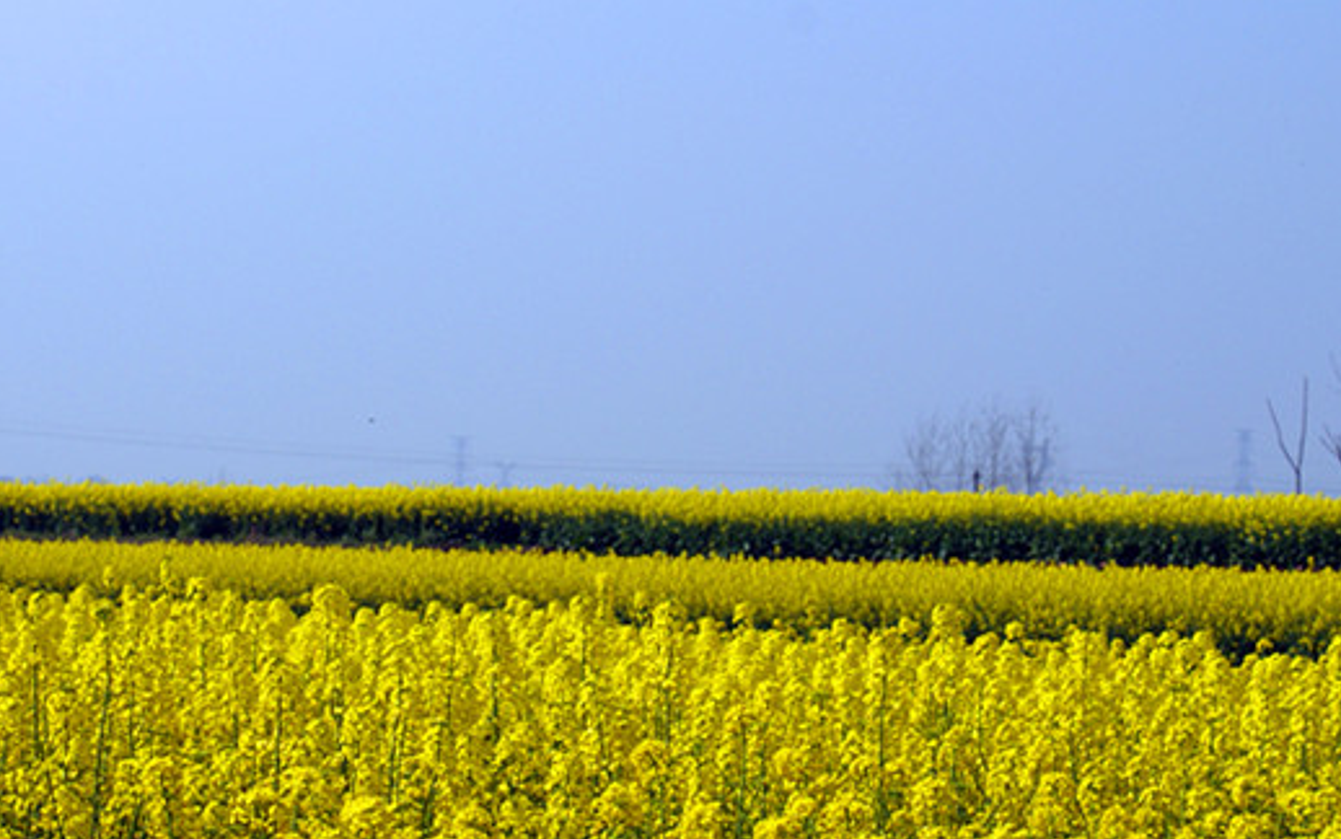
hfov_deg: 16.4
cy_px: 651
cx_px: 450
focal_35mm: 127
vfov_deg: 10.3
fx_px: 4634
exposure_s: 1/400
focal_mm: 55
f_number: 9
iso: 100
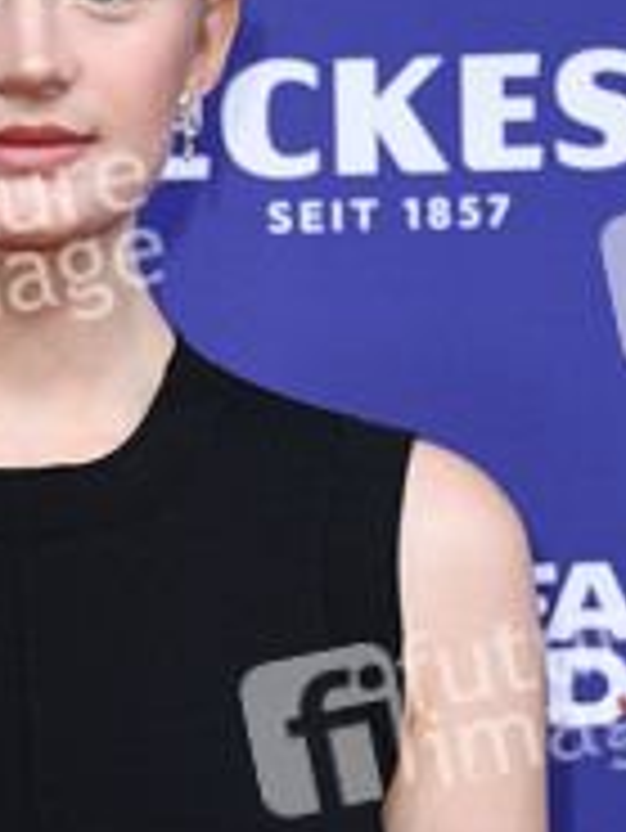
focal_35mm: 259
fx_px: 6238
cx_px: 63
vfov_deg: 7.6
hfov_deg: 5.7
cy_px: 486
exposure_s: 1/200
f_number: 5.6
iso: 800
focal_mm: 125
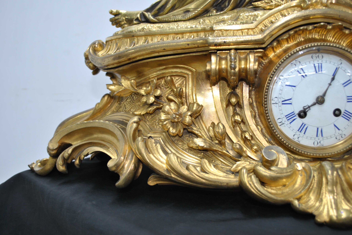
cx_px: 176
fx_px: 352
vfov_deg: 37.0
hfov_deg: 53.1
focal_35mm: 36
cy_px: 118
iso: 200
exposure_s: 1/10
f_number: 4
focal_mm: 24
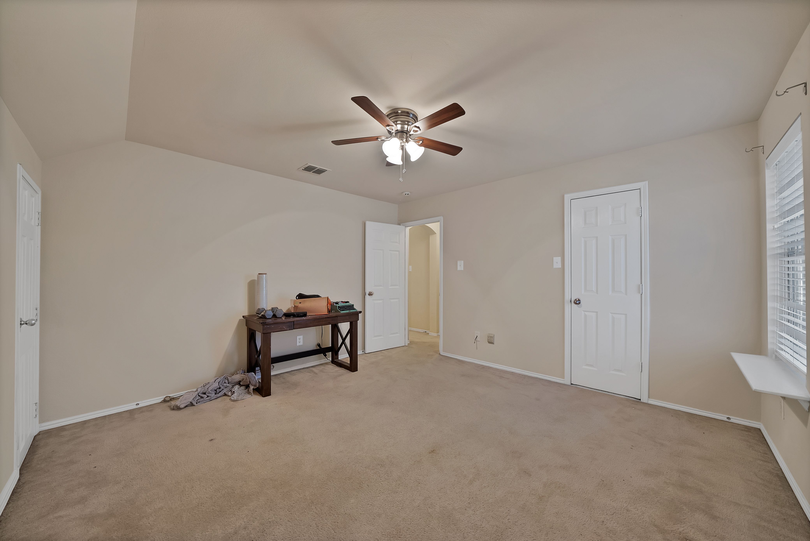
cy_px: 270
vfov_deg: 90.0
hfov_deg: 112.6
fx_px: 270
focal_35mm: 12
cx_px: 405
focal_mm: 12
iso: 640
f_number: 9
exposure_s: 1/2
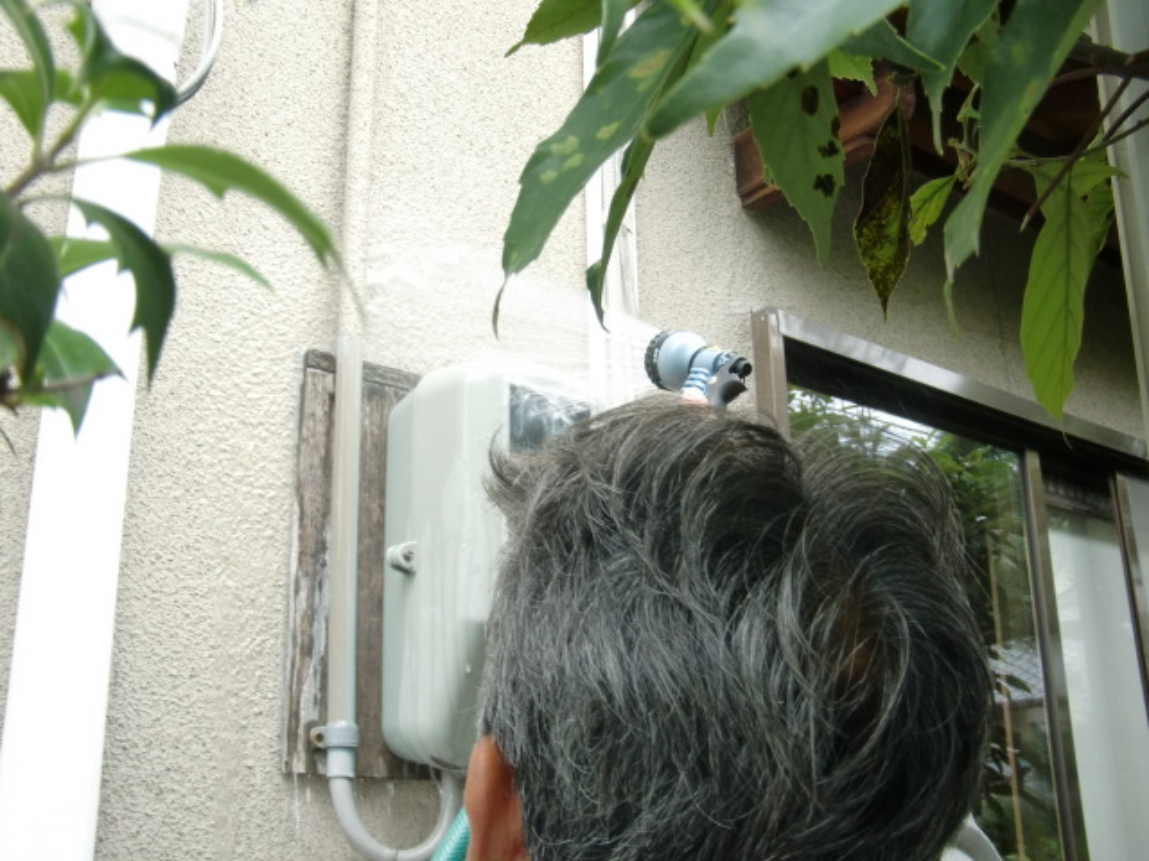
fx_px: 1261
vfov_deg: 37.7
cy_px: 430
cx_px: 574
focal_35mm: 38
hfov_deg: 49.0
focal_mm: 6.66
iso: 125
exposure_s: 1/60
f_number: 3.9
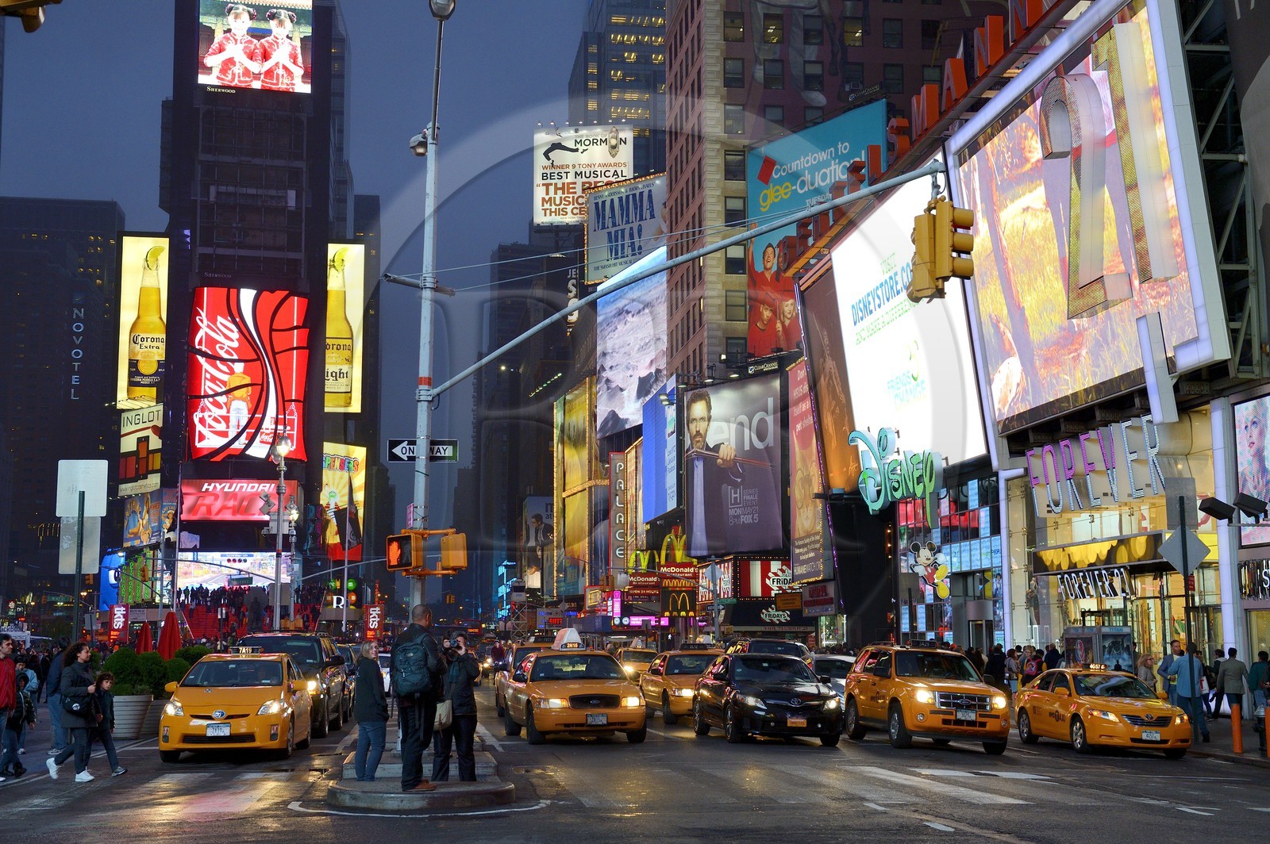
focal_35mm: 48
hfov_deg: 41.1
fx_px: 1692
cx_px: 635
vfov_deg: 28.0
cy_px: 422
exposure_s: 1/250
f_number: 5.6
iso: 800
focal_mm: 48
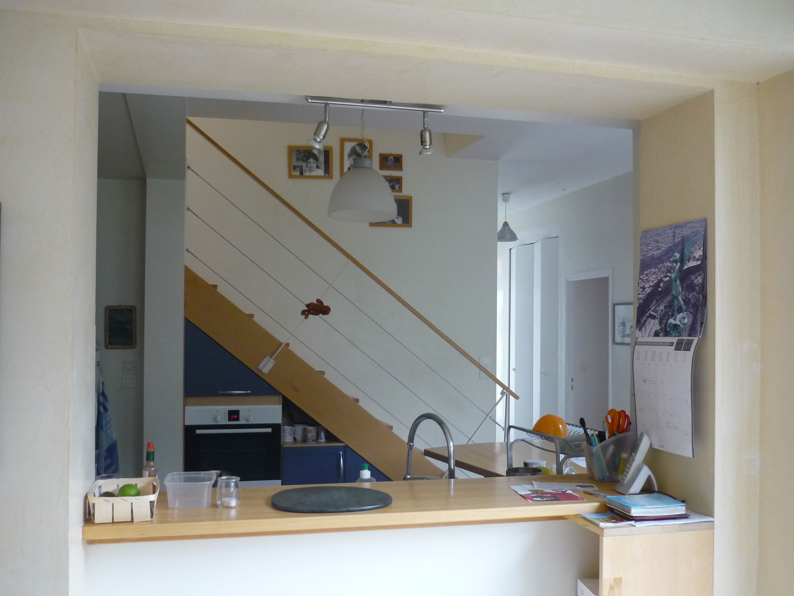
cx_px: 397
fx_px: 757
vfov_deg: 42.9
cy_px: 298
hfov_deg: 55.4
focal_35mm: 33
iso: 250
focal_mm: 5.5
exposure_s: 1/30
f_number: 2.8
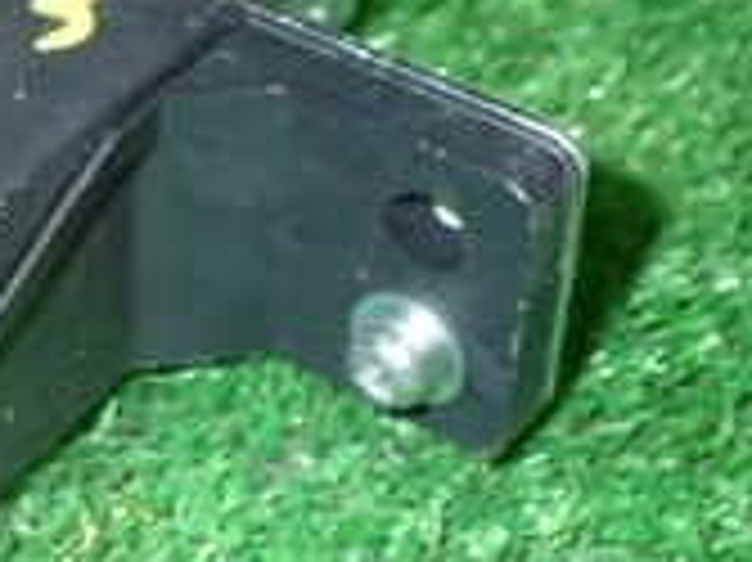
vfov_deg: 12.9
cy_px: 247
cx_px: -257
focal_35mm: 115
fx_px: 2496
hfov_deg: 16.1
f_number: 7.1
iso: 400
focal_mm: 5.79
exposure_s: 1/30
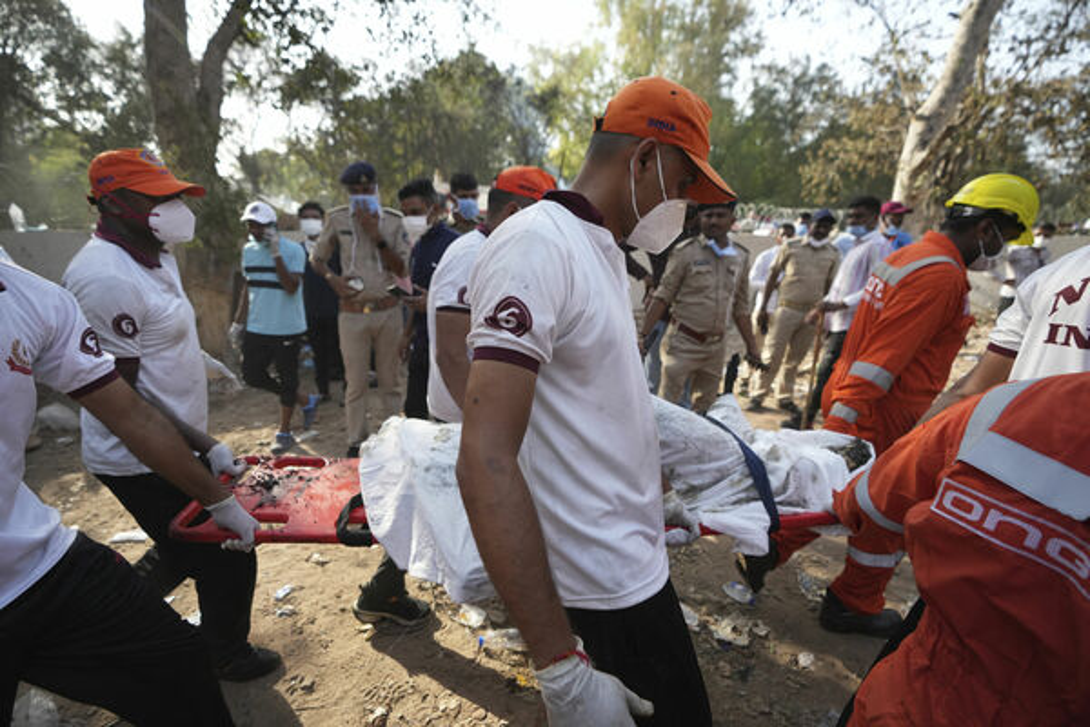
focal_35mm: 16
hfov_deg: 96.7
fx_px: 484
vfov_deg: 73.7
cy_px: 364
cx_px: 545
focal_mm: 16
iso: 640
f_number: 2.8
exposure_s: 1/2000
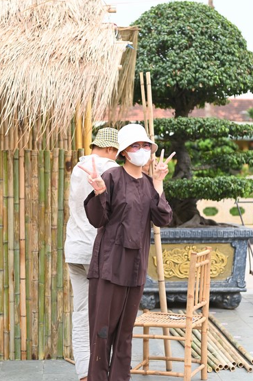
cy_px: 189
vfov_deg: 24.8
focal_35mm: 82
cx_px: 134
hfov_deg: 16.6
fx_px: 866
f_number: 2.8
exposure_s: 1/160
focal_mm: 70
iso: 320
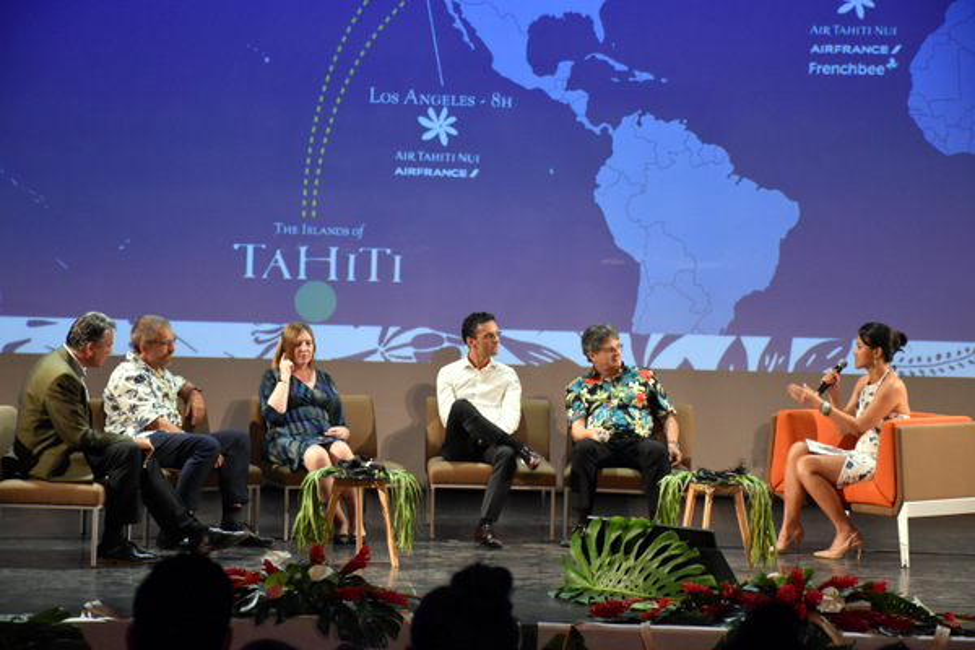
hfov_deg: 19.5
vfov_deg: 13.0
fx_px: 2844
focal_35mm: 105
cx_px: 488
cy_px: 325
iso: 2800
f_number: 5
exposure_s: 1/60
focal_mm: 70
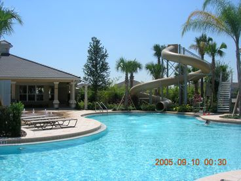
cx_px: 120
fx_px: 237
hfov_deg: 54.0
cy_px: 90
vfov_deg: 41.8
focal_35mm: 34
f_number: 4.9
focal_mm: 5.7
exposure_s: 1/581
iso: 50
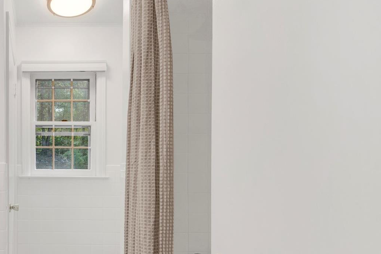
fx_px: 254
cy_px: 175
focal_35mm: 24
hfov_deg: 60.1
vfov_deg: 51.9
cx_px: 25
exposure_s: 1/8
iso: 100
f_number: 8
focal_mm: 8
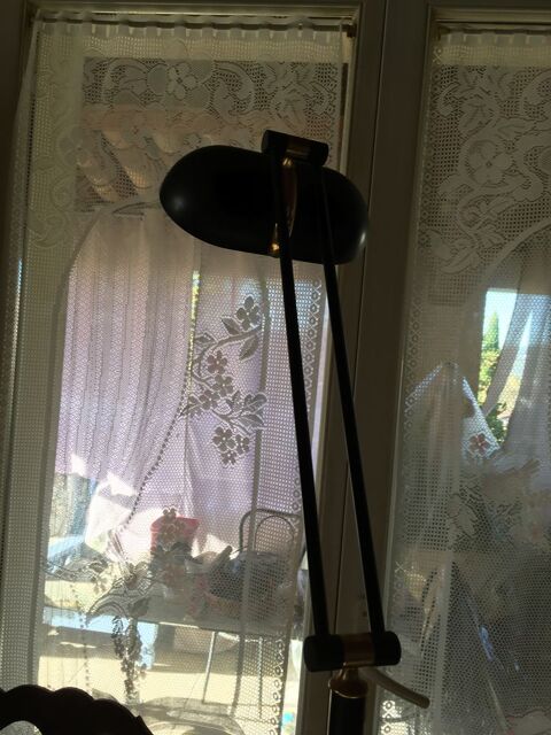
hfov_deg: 48.2
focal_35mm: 29
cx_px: 276
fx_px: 615
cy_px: 368
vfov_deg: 61.7
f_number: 2.2
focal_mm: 4.15
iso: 32
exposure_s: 1/100
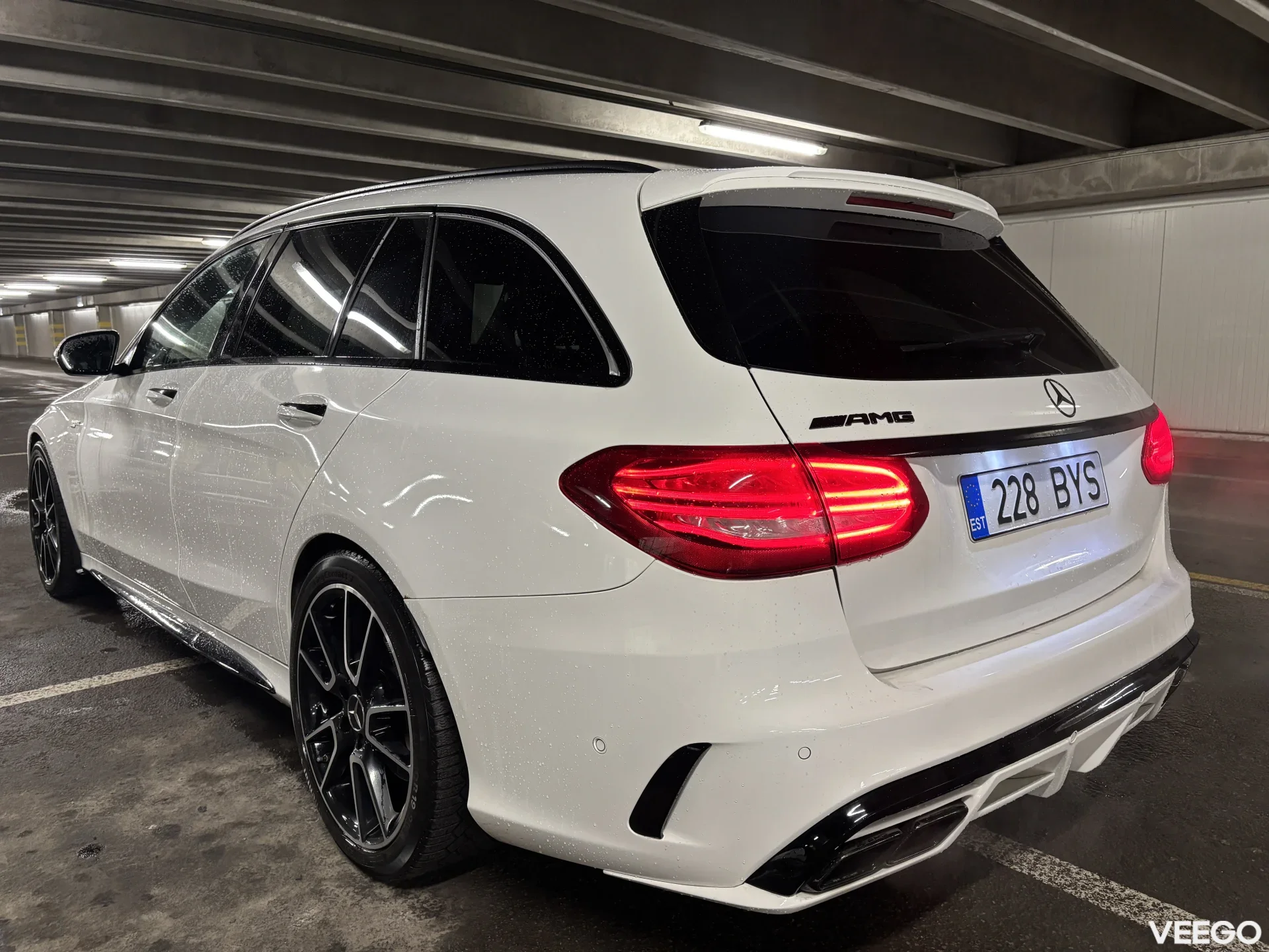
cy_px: 476
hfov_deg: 67.3
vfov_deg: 53.1
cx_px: 634
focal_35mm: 26
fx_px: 953
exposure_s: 1/50
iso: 200
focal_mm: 5.96
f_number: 1.6
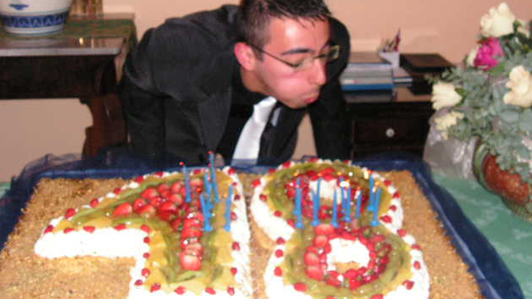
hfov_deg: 41.3
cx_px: 270
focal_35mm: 50
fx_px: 705
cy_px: 106
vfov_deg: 23.9
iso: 200
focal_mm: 7.6
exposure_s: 1/40
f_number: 3.2
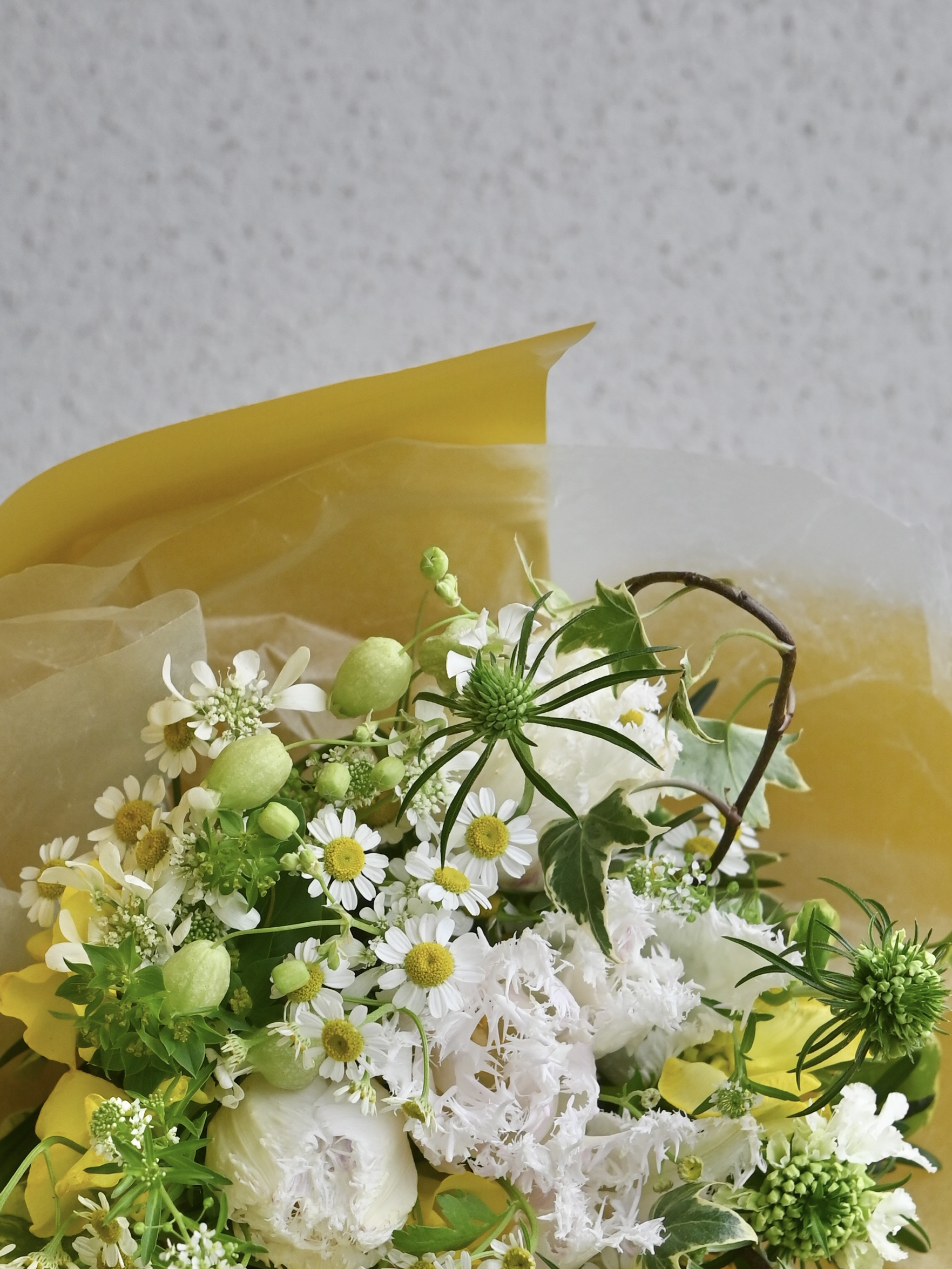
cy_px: 776
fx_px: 3006
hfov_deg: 18.0
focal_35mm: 82
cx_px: 454
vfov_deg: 23.8
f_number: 4
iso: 220
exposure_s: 1/250
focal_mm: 24
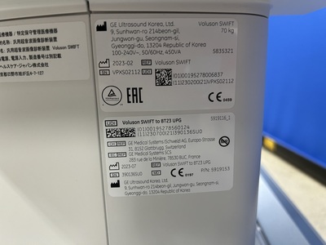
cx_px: 163
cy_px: 122
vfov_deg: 53.1
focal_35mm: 26
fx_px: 245
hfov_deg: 67.3
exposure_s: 1/60
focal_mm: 5.7
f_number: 1.5
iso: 125
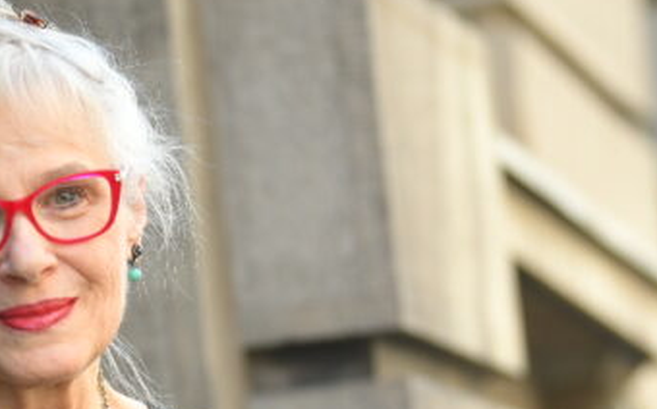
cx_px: 89
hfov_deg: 7.2
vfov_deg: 4.5
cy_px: 447
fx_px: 5225
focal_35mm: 292
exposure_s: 1/200
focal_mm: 95
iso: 320
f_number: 3.2
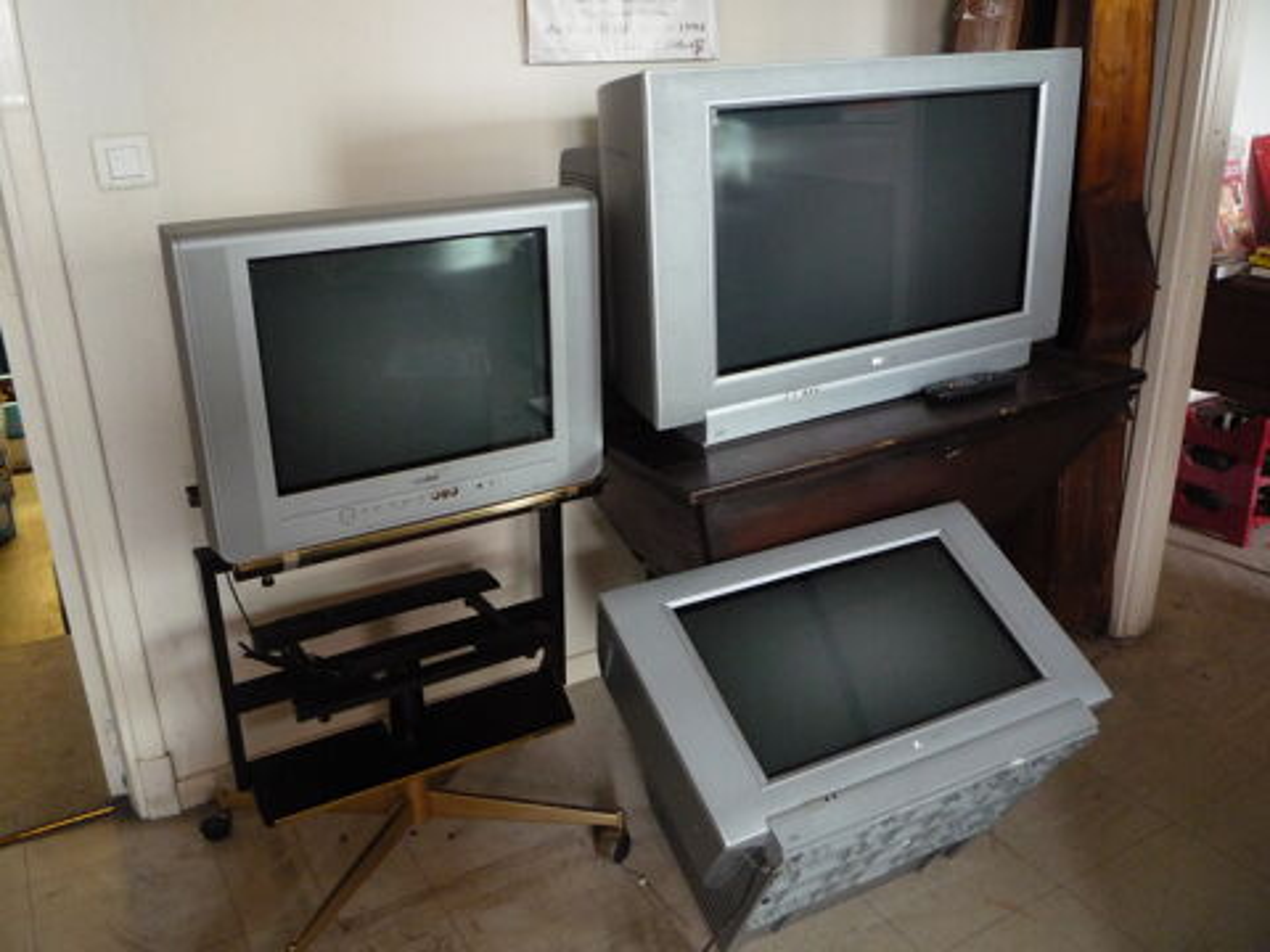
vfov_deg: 46.8
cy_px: 476
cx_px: 635
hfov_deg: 60.0
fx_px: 1101
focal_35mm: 30
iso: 400
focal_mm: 5.2
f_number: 3.3
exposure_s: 1/8
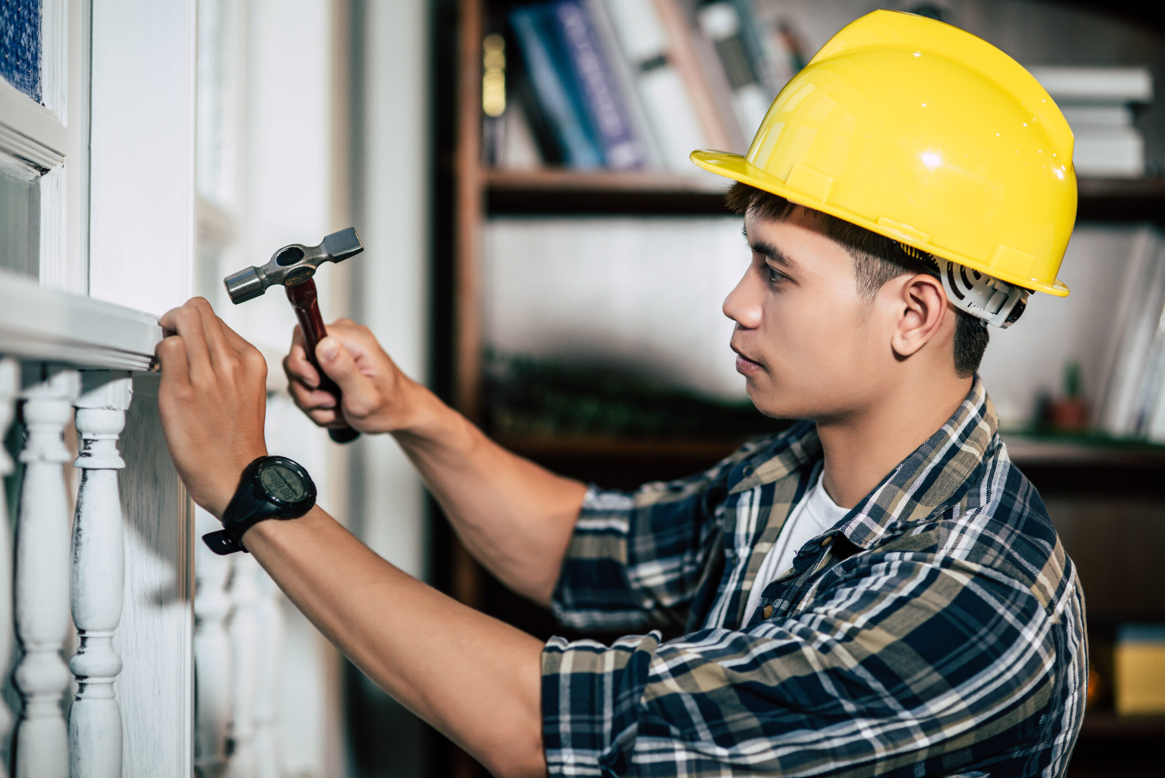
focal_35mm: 85
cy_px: 389
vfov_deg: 16.1
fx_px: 2752
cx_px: 582
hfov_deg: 23.9
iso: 400
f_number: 1.8
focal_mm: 85
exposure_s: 1/200
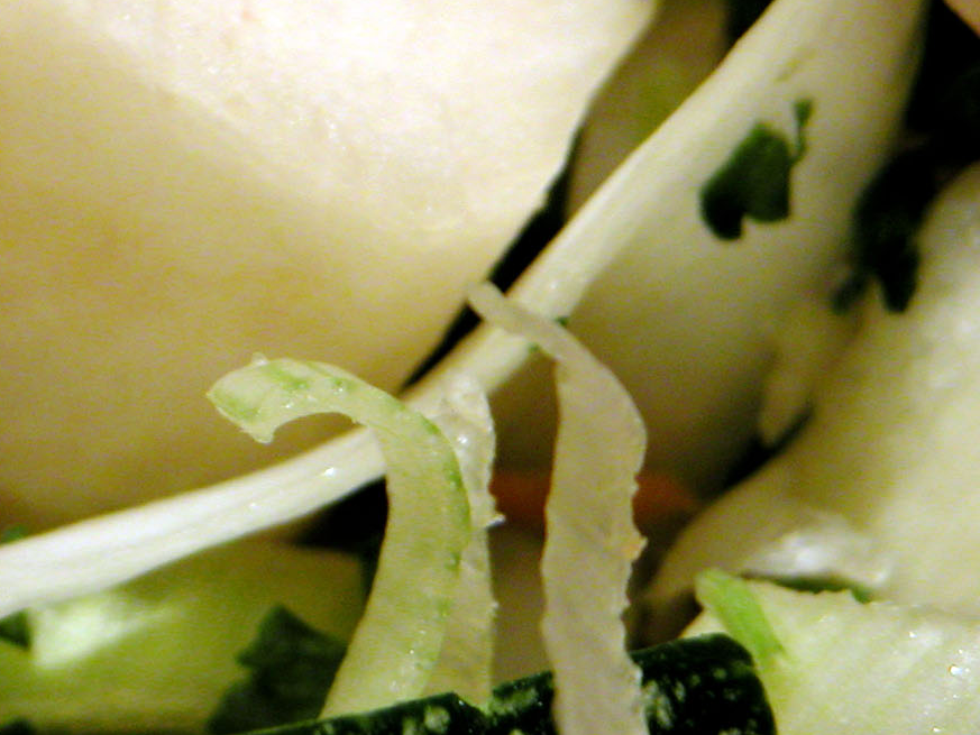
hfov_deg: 4.6
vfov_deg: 3.5
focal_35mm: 428
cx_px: -421
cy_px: 120
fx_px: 12119
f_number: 3.9
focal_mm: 37.7
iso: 100
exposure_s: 1/9.6
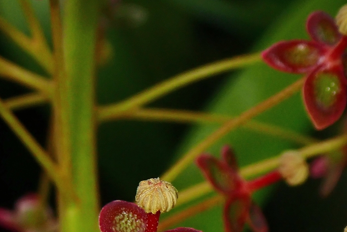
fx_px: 1504
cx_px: 215
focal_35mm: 156
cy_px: 195
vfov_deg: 8.8
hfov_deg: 13.2
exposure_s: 1/200
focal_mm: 18
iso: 320
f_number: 6.3
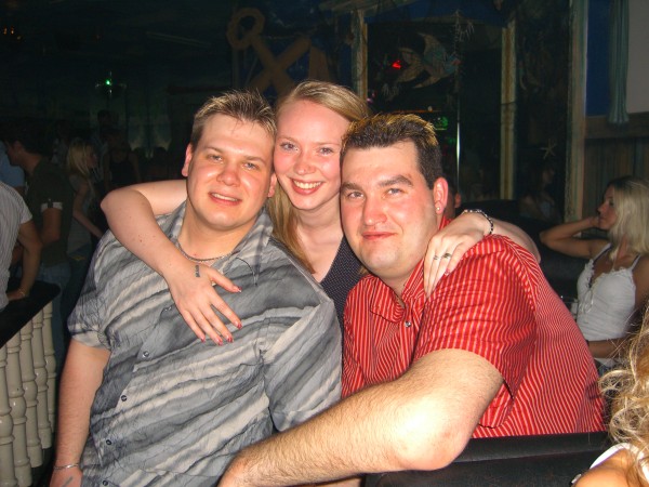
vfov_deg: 37.7
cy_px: 244
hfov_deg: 49.0
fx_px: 712
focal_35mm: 38
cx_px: 324
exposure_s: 1/60
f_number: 2.8
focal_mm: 7.9
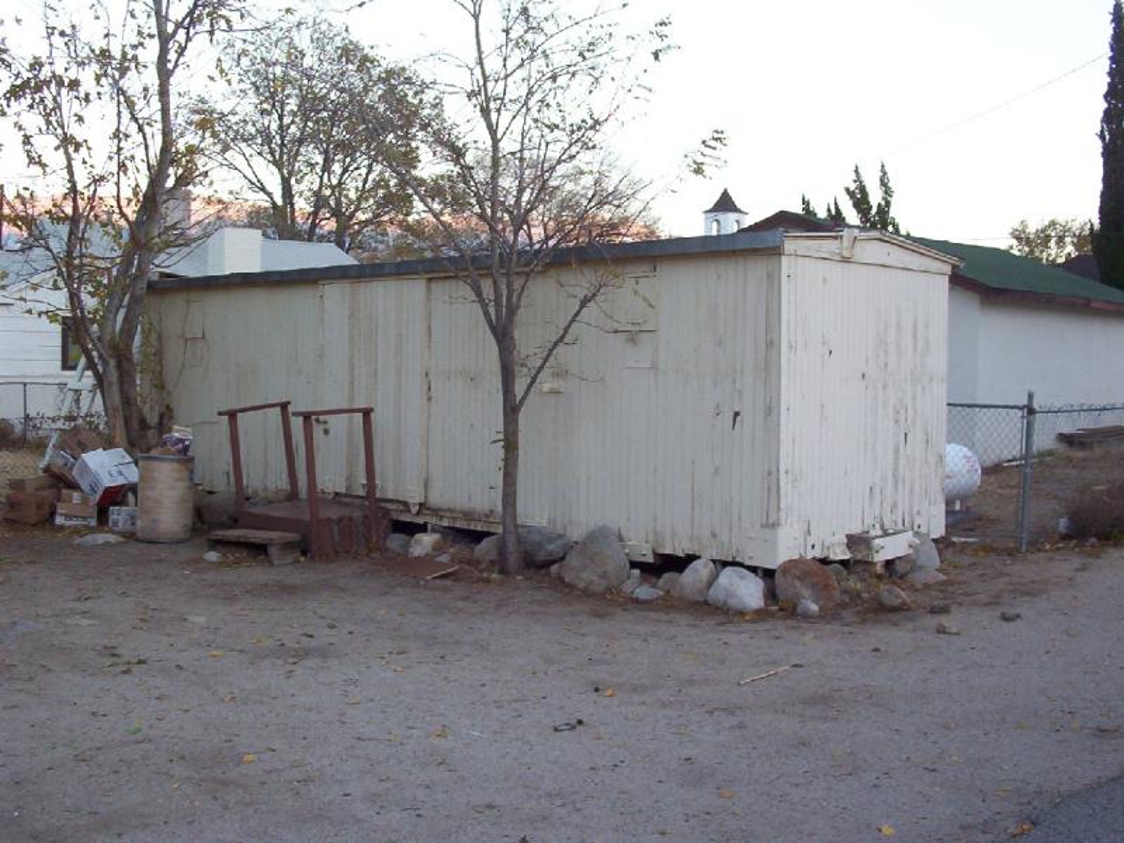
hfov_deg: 47.9
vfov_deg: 36.8
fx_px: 1266
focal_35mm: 39
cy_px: 422
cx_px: 562
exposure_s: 1/40.6
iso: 100
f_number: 4.5
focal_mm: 6
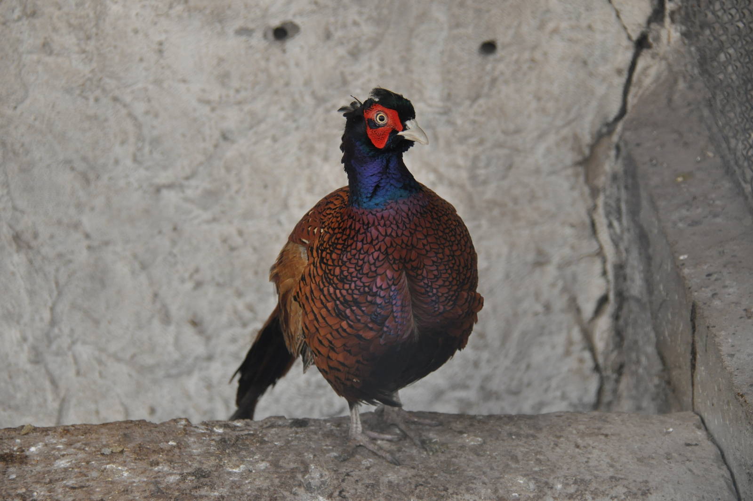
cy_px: 250
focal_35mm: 168
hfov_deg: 12.2
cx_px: 376
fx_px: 3510
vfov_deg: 8.2
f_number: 5.6
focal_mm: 112
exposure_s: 1/160
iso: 1000
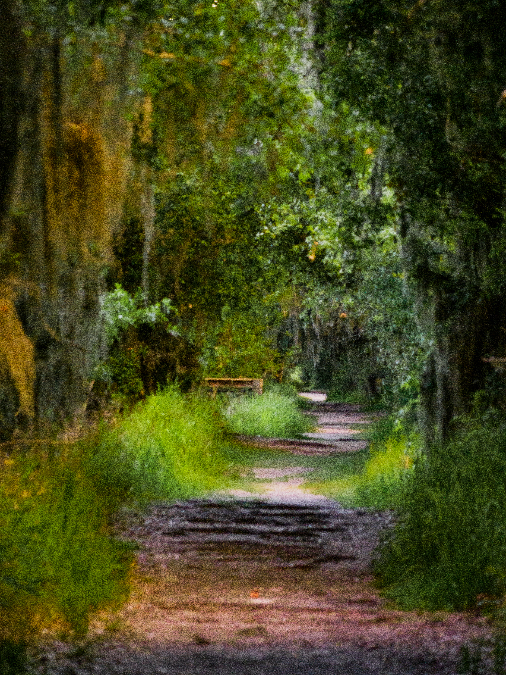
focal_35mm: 200
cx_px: 253
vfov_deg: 9.9
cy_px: 338
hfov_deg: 7.4
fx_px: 3898
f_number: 5
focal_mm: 100
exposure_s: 1/125
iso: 3200
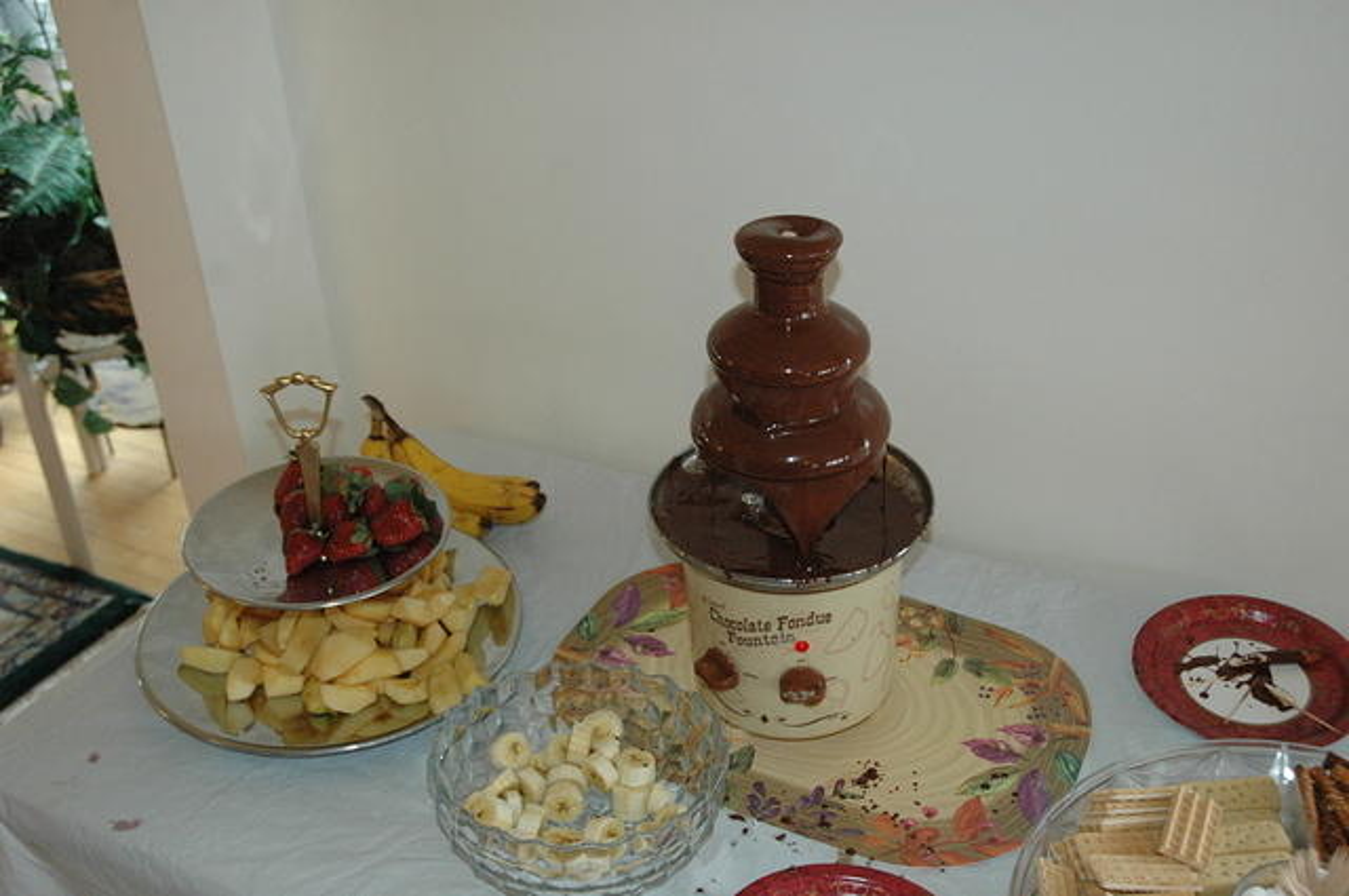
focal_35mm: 38
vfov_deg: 35.4
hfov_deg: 51.3
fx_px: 1403
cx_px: 674
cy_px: 448
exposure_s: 1/60
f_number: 4.5
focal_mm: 25
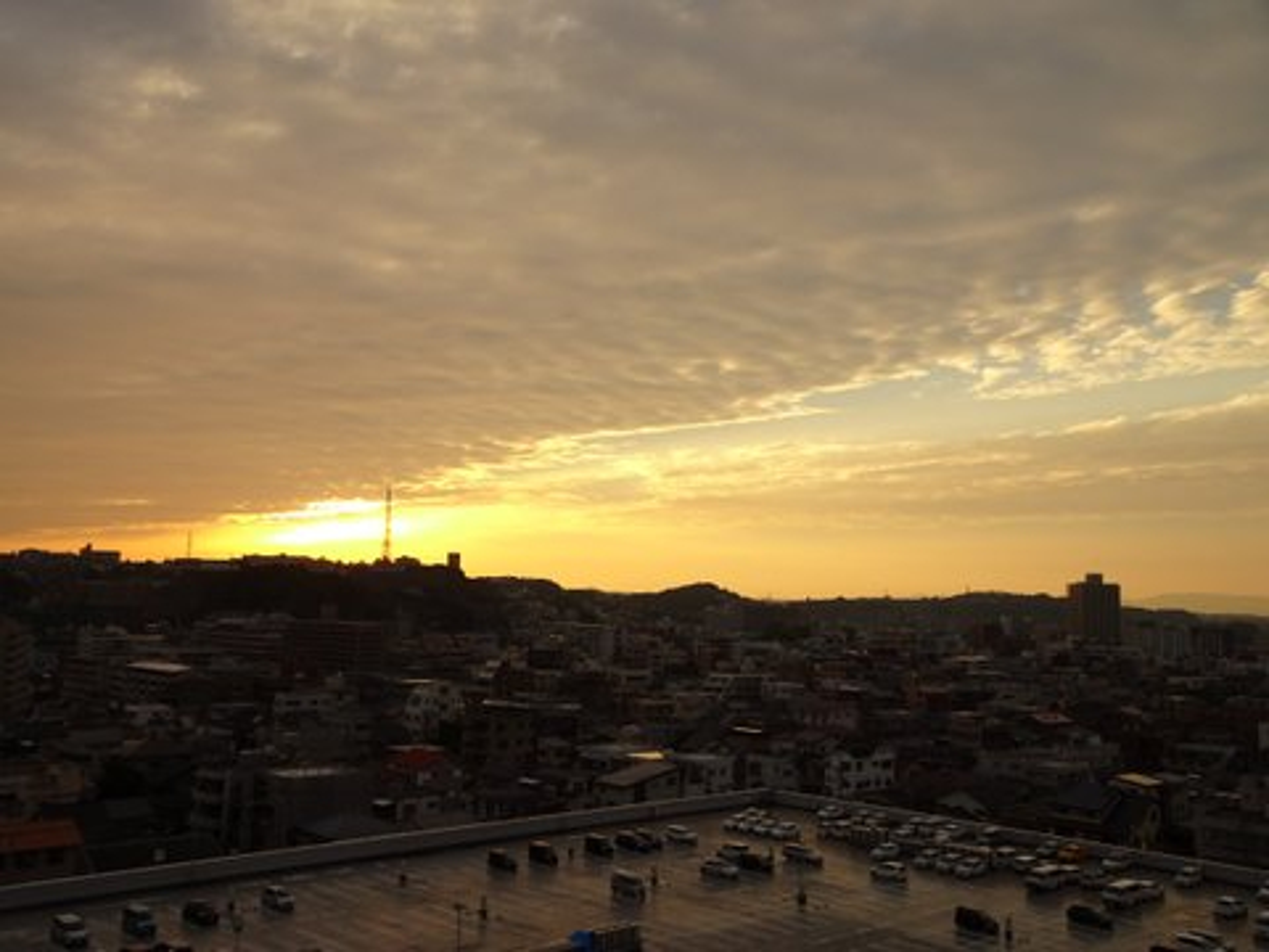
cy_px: 476
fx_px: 1136
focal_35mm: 31
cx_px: 634
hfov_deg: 58.4
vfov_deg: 45.4
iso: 80
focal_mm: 5.26
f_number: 4
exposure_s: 1/320
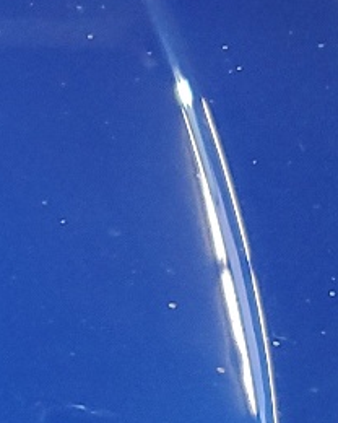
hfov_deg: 9.1
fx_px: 1951
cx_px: -426
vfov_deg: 12.1
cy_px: 508
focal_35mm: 156
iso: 104
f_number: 1.5
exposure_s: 1/60.2
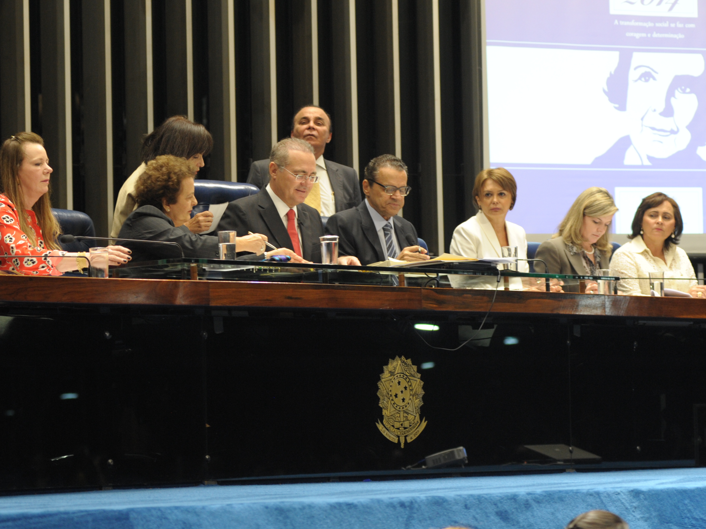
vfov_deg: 9.8
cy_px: 254
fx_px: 3100
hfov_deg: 13.0
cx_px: 337
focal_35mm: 152
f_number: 4
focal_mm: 105
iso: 1600
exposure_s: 1/80
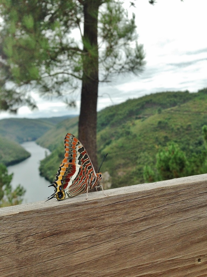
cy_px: 138
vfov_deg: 55.4
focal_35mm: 33
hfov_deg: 42.9
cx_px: 104
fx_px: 263
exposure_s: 1/847
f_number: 2.4
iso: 50
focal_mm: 4.12
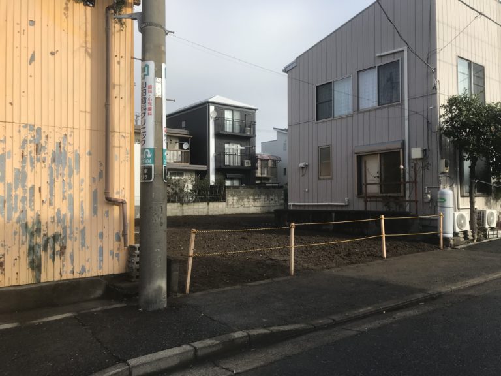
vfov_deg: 49.7
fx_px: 405
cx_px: 250
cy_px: 188
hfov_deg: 63.4
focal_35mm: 28
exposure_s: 1/1294
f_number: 1.8
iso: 20
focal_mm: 3.99
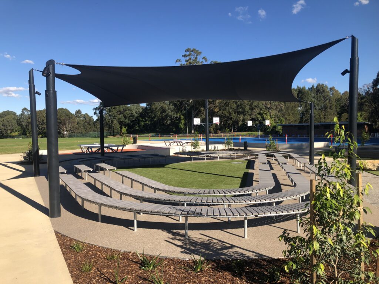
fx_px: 307
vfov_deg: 49.7
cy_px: 142
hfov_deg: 63.4
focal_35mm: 28
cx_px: 190
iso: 20
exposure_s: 1/1333
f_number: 1.8
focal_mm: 3.99
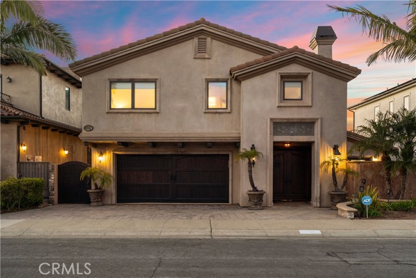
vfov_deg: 40.6
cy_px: 139
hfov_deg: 58.0
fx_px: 376
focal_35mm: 32
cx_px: 208
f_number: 9
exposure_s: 8
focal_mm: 32.5
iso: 800
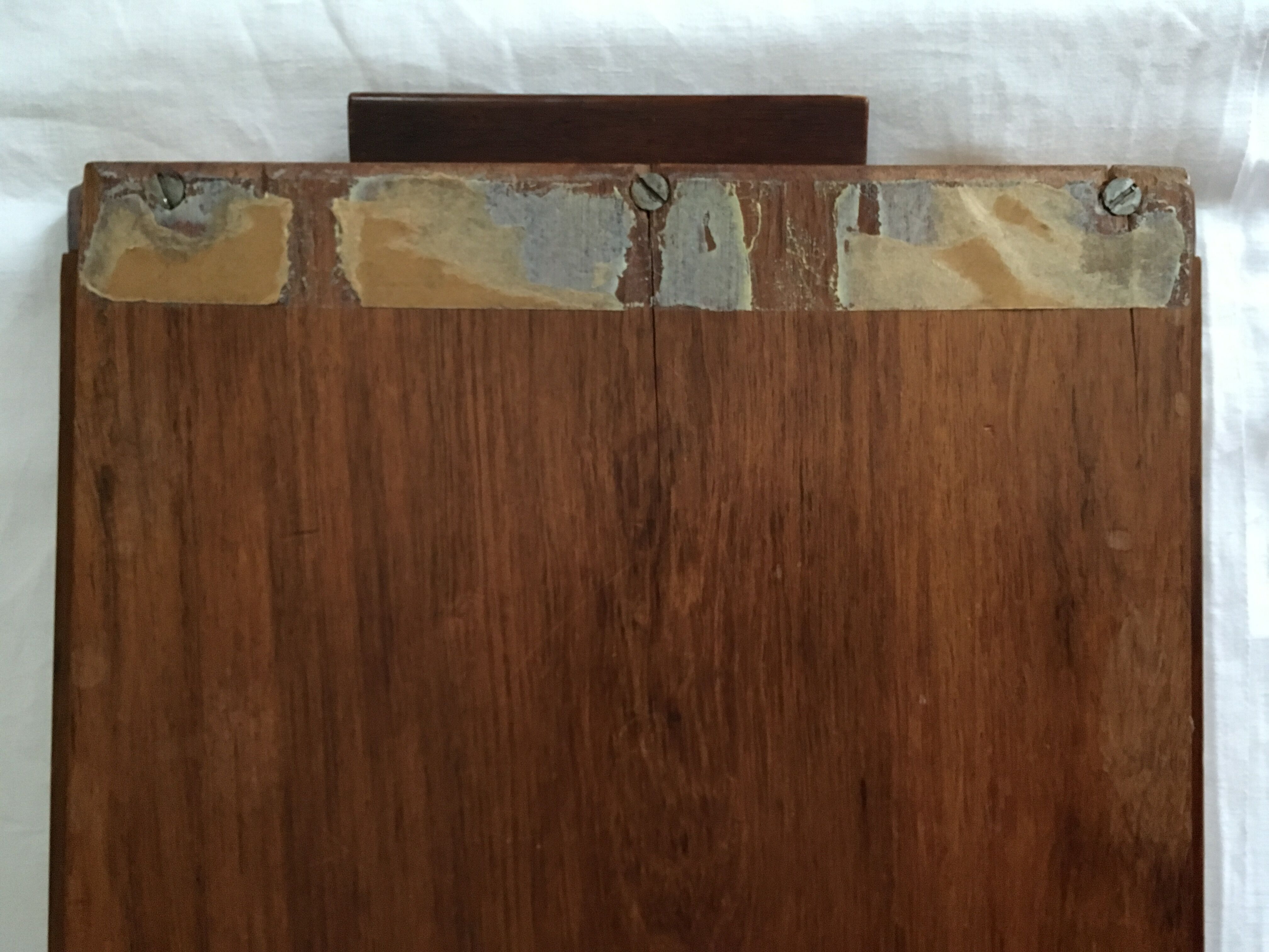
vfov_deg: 48.2
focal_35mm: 29
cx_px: 634
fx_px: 1063
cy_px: 476
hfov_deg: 61.7
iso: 250
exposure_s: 1/17
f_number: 2.2
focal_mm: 4.15
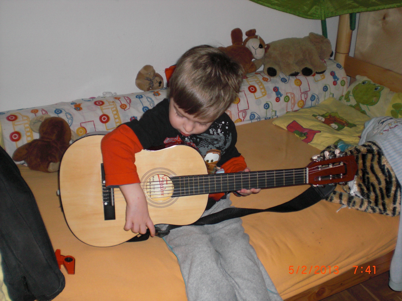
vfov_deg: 37.7
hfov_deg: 49.0
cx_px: 201
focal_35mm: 38
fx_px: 441
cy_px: 150
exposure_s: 1/60
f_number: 3.1
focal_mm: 6.3
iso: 200
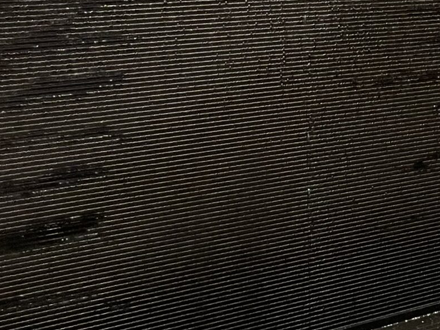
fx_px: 1080
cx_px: 330
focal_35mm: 85
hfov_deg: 22.8
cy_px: -121
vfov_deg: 16.3
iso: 640
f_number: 1.6
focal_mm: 5.1
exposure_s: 1/38
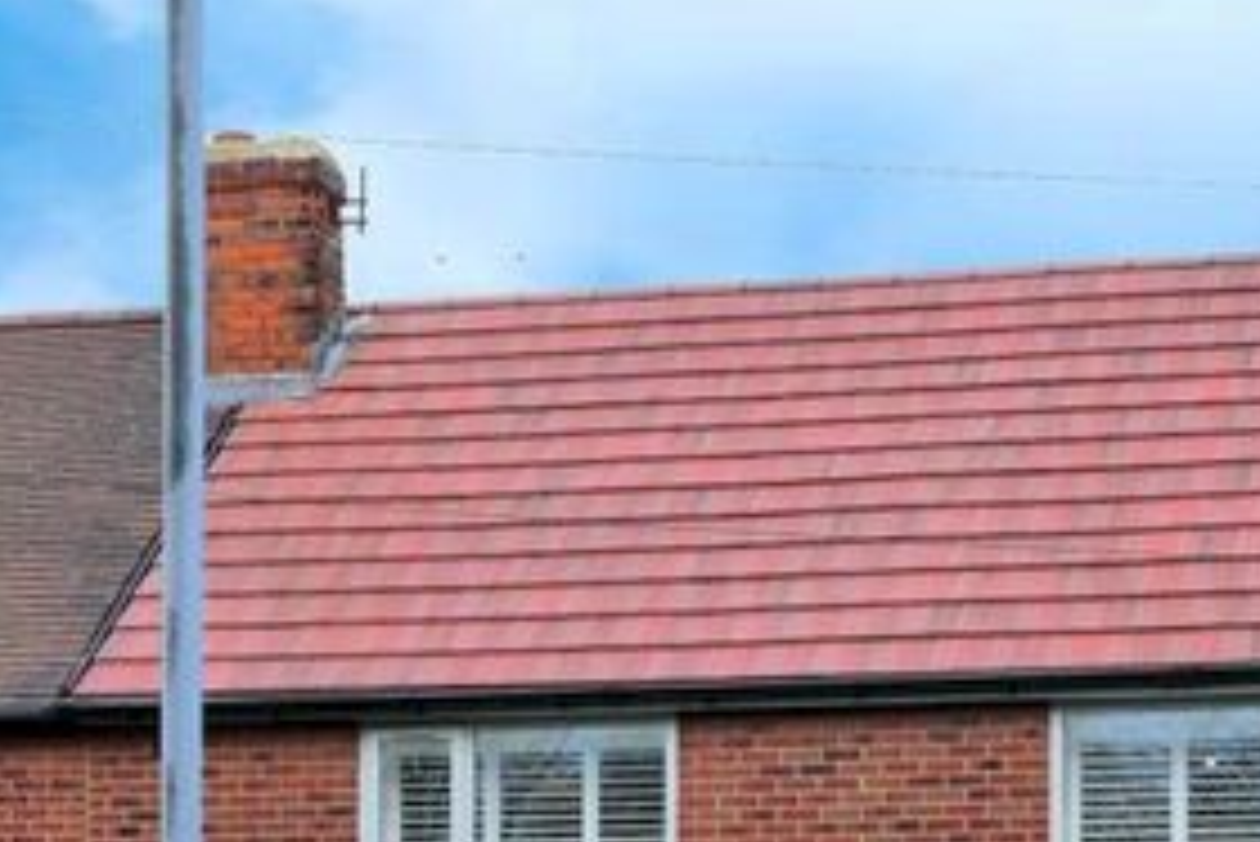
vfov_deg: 11.3
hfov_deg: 17.0
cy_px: 966
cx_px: 918
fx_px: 4202
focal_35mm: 120
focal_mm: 48
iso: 500
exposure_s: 1/125
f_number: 8
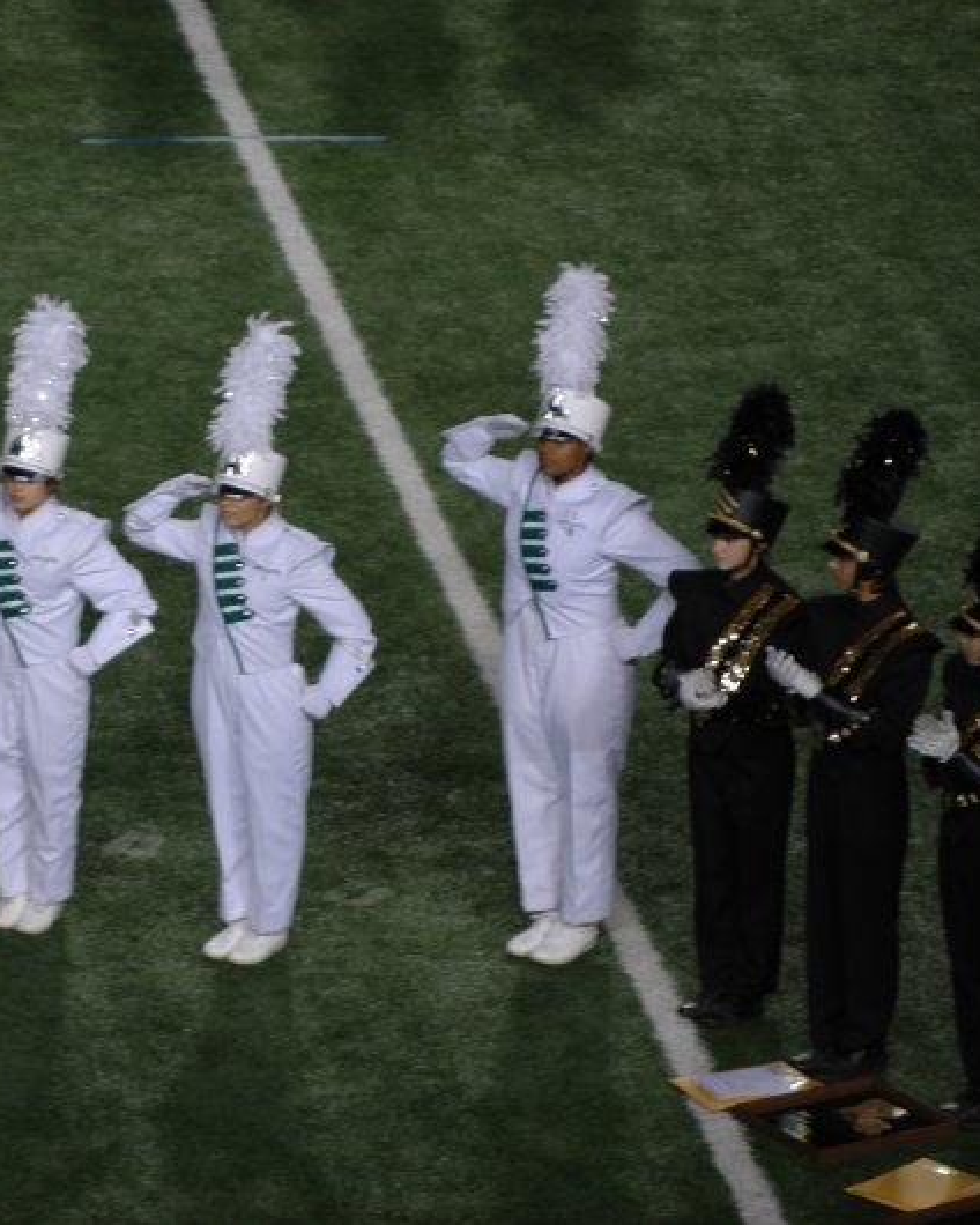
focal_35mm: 425
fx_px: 15408
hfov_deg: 3.6
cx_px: 86
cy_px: 612
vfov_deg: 4.6
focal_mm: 200
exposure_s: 1/80
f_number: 2.8
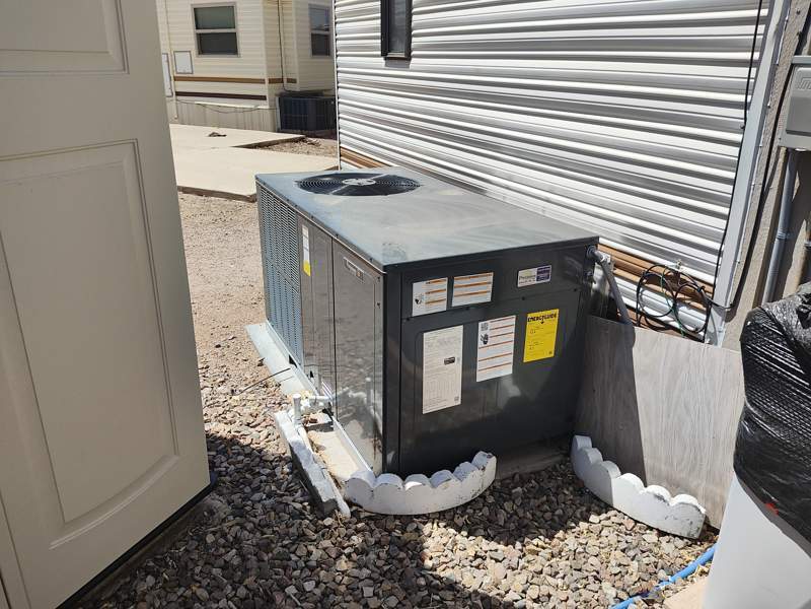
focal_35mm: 25
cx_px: 406
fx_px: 586
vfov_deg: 54.9
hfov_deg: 69.4
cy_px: 304
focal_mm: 4.15
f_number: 1.5
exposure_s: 1/4705
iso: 102
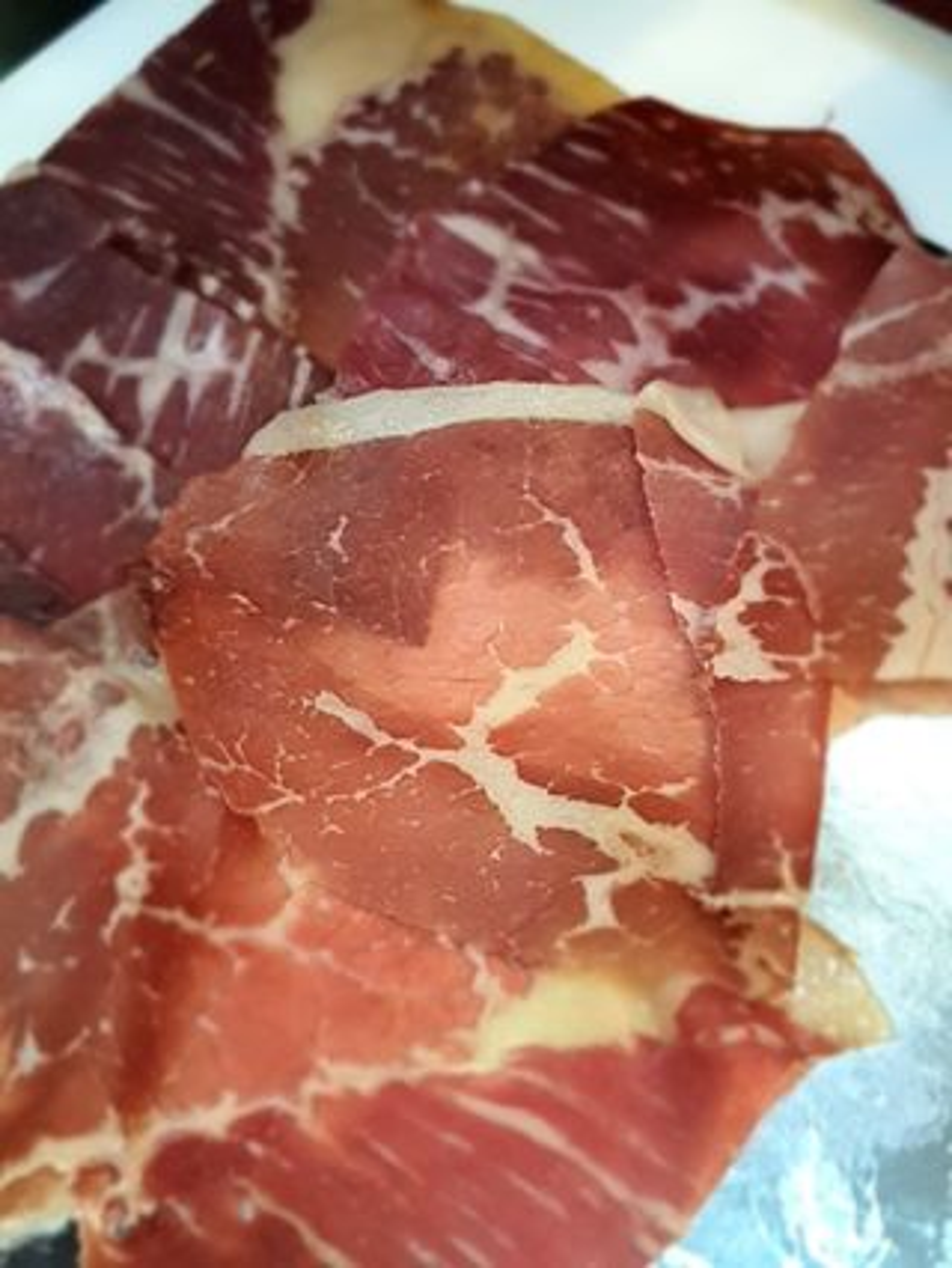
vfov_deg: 67.3
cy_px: 634
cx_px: 476
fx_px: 952
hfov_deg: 53.1
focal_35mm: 26
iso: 160
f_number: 1.7
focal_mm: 4.32
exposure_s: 1/50
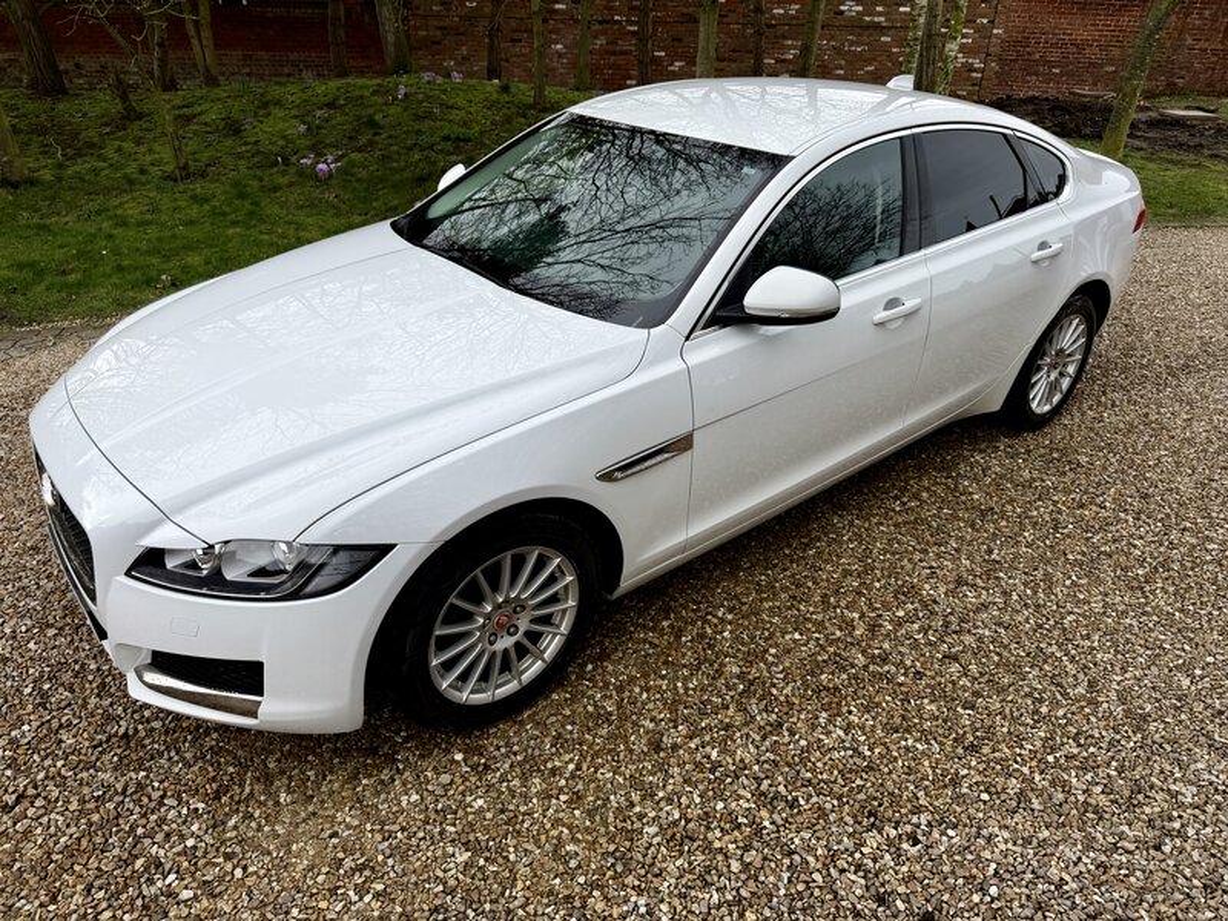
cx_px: 614
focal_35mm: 24
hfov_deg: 71.6
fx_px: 851
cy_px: 460
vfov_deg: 56.8
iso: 80
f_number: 1.78
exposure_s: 1/2110
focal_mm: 6.76
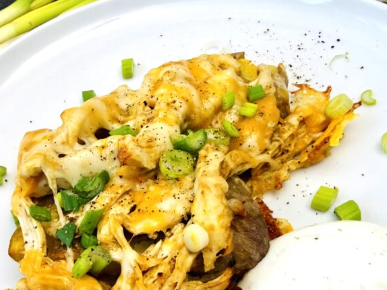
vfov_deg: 36.5
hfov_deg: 47.7
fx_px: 436
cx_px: 220
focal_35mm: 39
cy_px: 194
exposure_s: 1/100
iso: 200
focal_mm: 2.22
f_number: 2.2
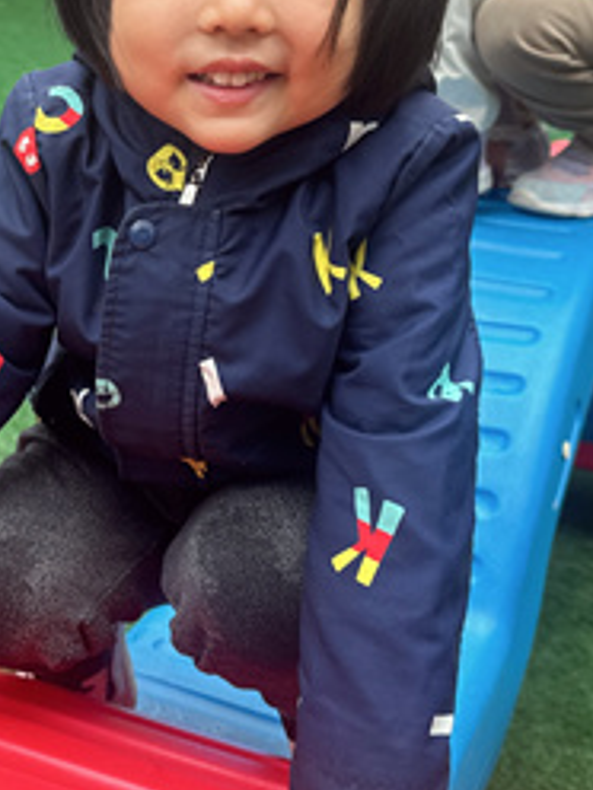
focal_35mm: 58
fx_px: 1325
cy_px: 290
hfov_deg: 25.0
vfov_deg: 33.1
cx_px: 156
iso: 80
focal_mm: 6.86
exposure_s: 1/248
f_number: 1.78
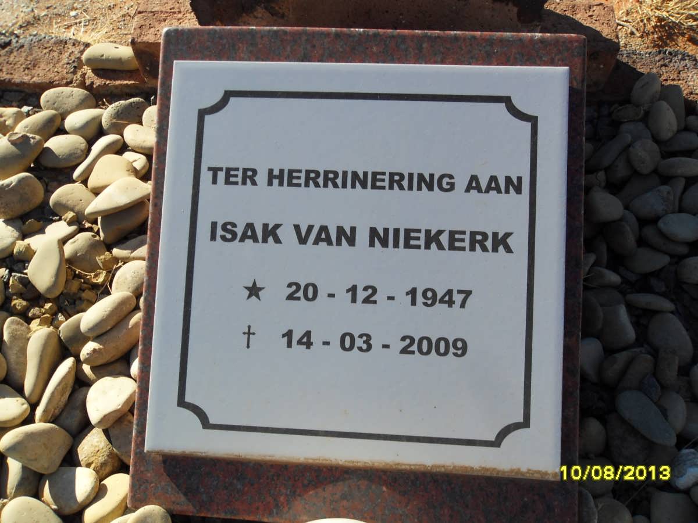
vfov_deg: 40.7
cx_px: 349
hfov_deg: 52.6
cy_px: 262
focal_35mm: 35
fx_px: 706
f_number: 8.2
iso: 80
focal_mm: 6.3
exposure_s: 1/90
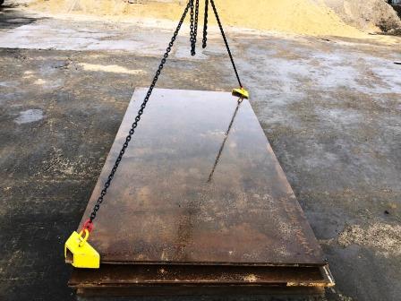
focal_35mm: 28
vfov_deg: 49.7
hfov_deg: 63.4
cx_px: 200
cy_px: 150
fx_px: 324
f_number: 1.8
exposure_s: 1/17
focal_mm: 3.99
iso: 64
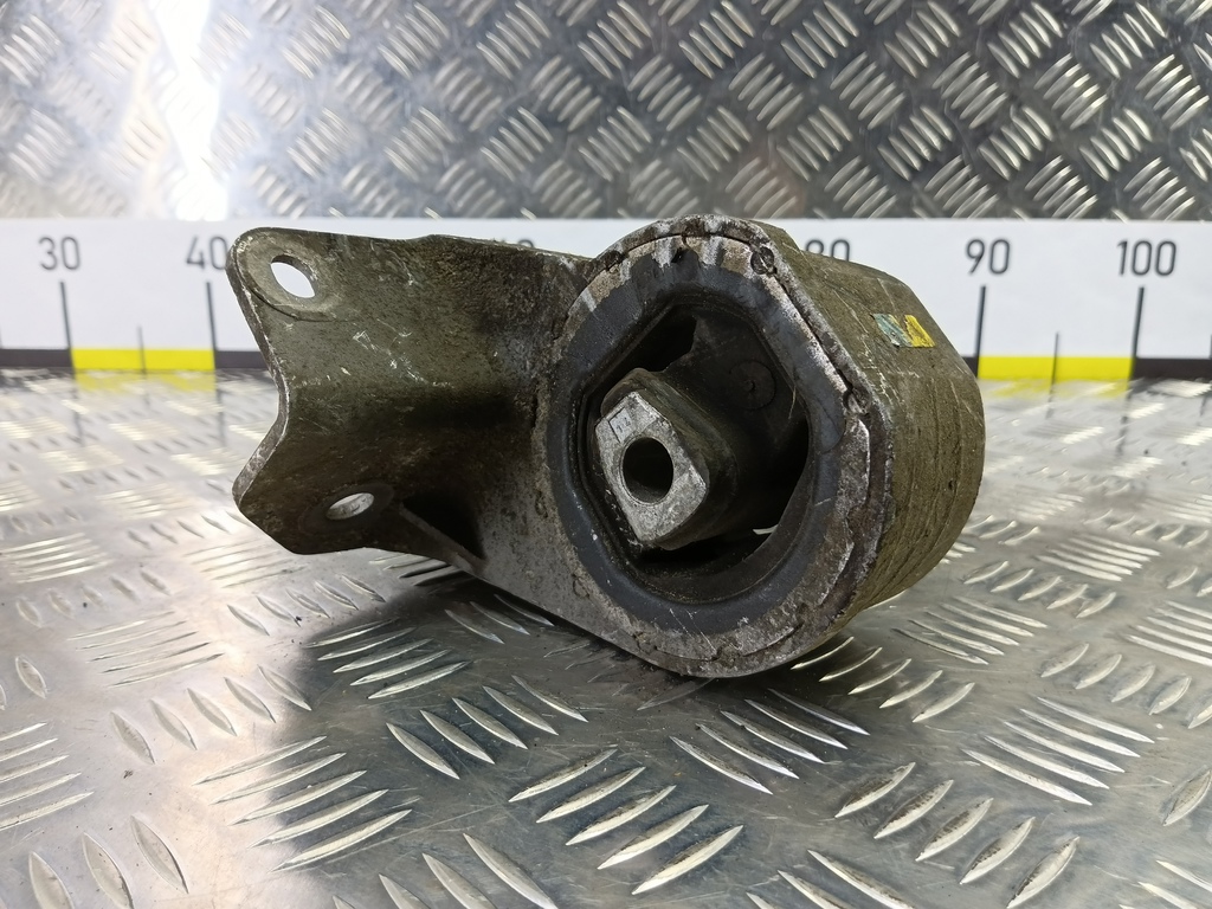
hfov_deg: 73.9
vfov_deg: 58.9
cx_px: 606
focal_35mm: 23
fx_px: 805
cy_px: 454
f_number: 1.6
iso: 177
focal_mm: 4.11
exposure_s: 1/50
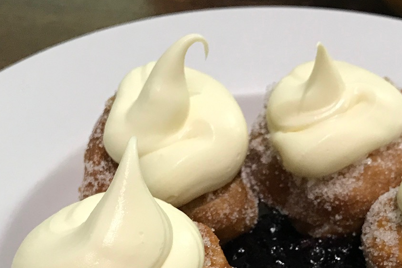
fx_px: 793
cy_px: 310
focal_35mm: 71
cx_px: 236
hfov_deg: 28.4
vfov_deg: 18.3
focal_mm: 3.99
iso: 25
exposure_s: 1/30
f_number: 1.8
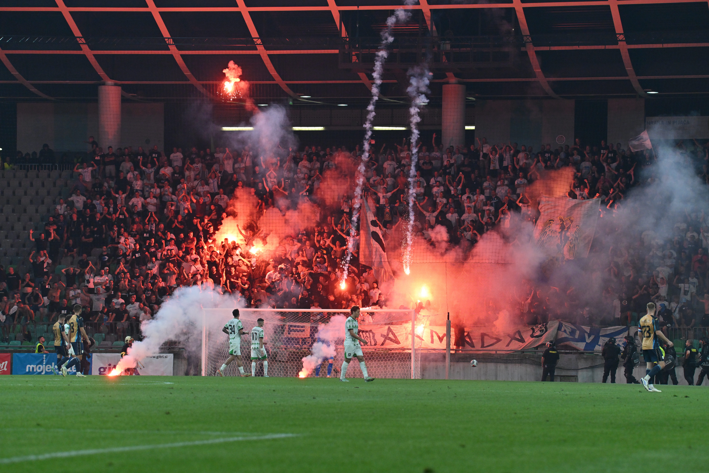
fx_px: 3151
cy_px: 236
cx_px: 354
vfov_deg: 8.6
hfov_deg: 12.8
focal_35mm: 160
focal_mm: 160
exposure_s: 1/1000
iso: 2500
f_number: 6.3
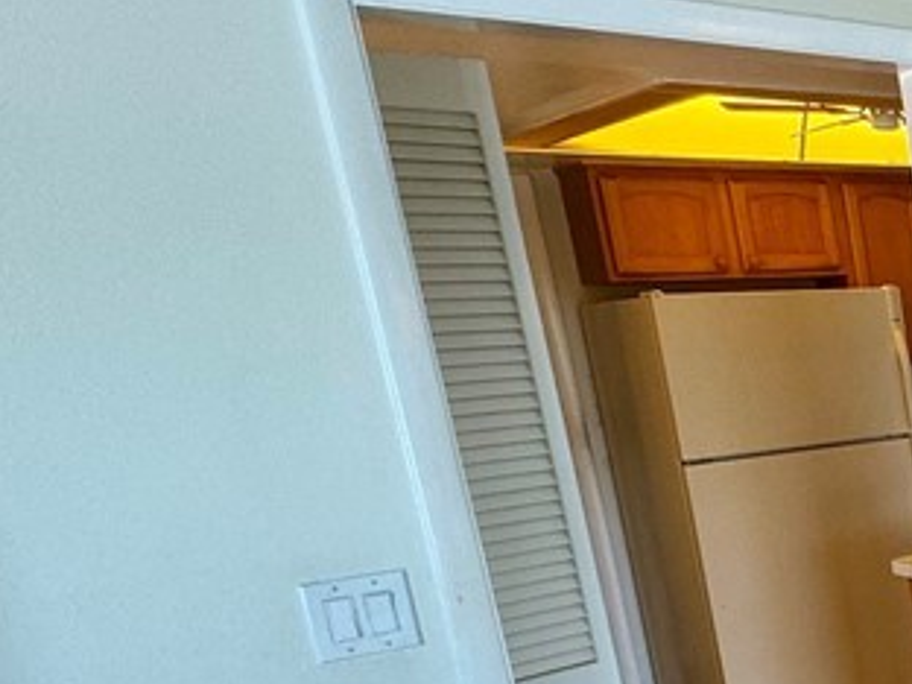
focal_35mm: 46
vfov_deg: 30.7
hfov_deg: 26.4
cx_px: 1438
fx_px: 1212
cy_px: 558
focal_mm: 2.22
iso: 80
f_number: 2.2
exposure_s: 1/120
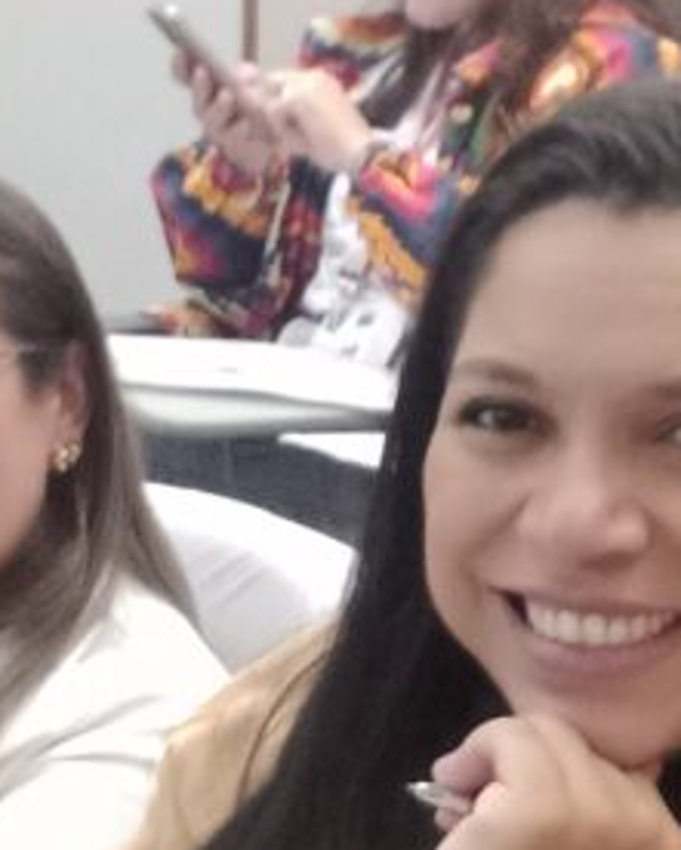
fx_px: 2669
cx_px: 367
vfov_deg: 18.1
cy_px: 363
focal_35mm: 106
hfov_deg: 14.5
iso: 640
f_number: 2.2
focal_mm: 2.67
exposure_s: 1/15
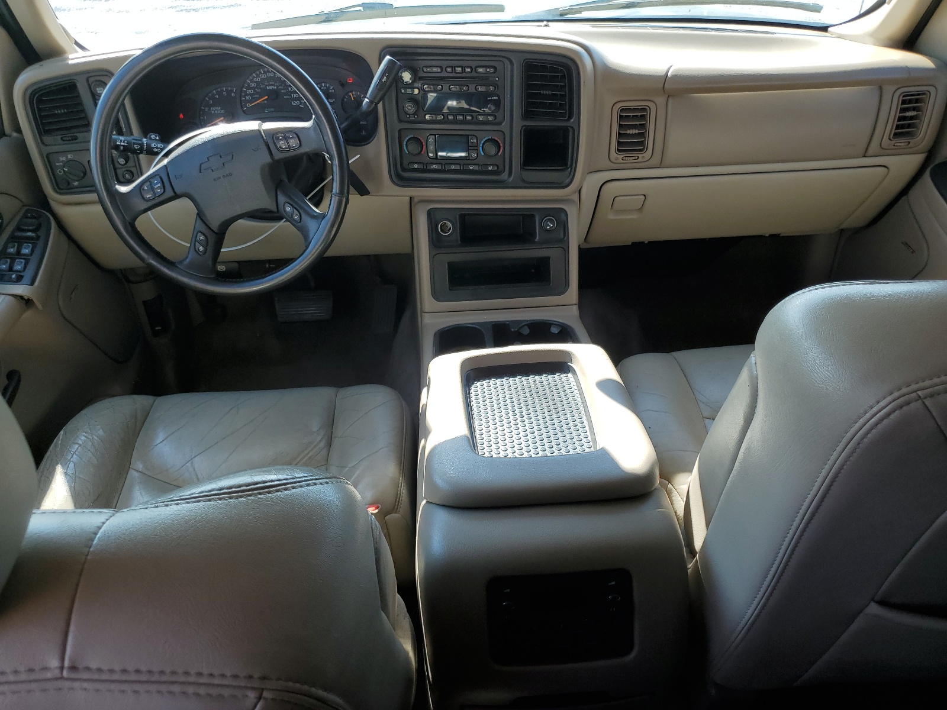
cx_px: 474
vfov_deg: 53.1
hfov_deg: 67.3
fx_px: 711
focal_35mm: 26
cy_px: 355
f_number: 1.5
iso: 50
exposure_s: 1/385
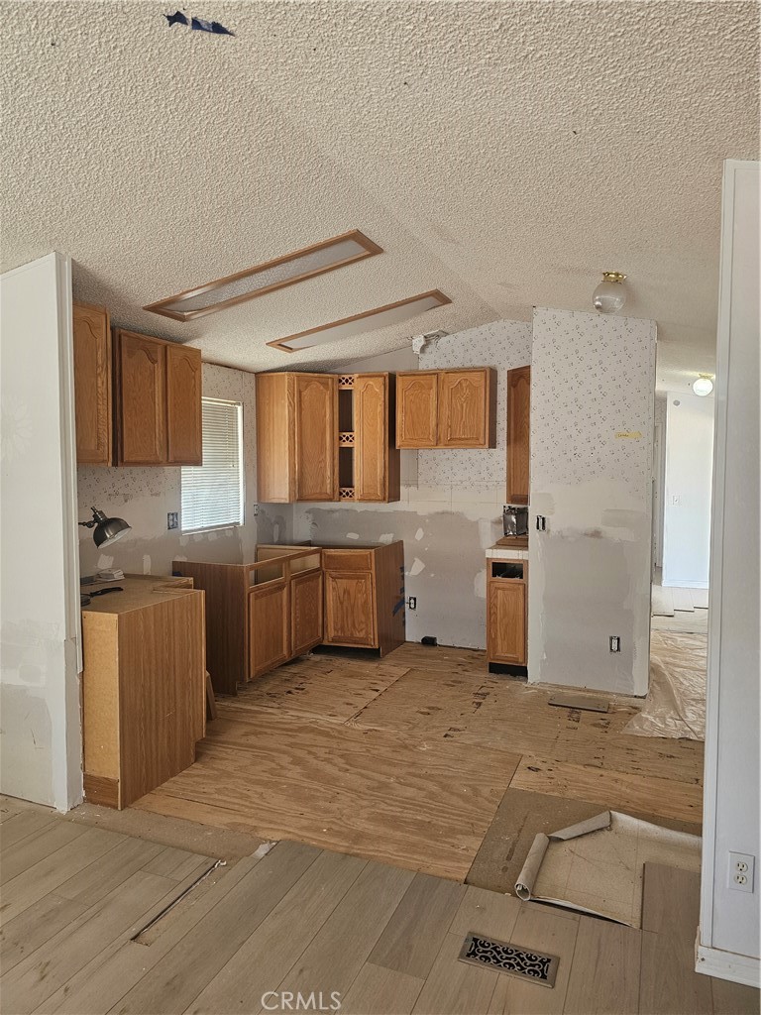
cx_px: 380
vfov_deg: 73.9
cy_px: 508
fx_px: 674
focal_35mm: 23
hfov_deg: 58.9
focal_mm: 6.3
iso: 160
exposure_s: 1/120
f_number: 1.7
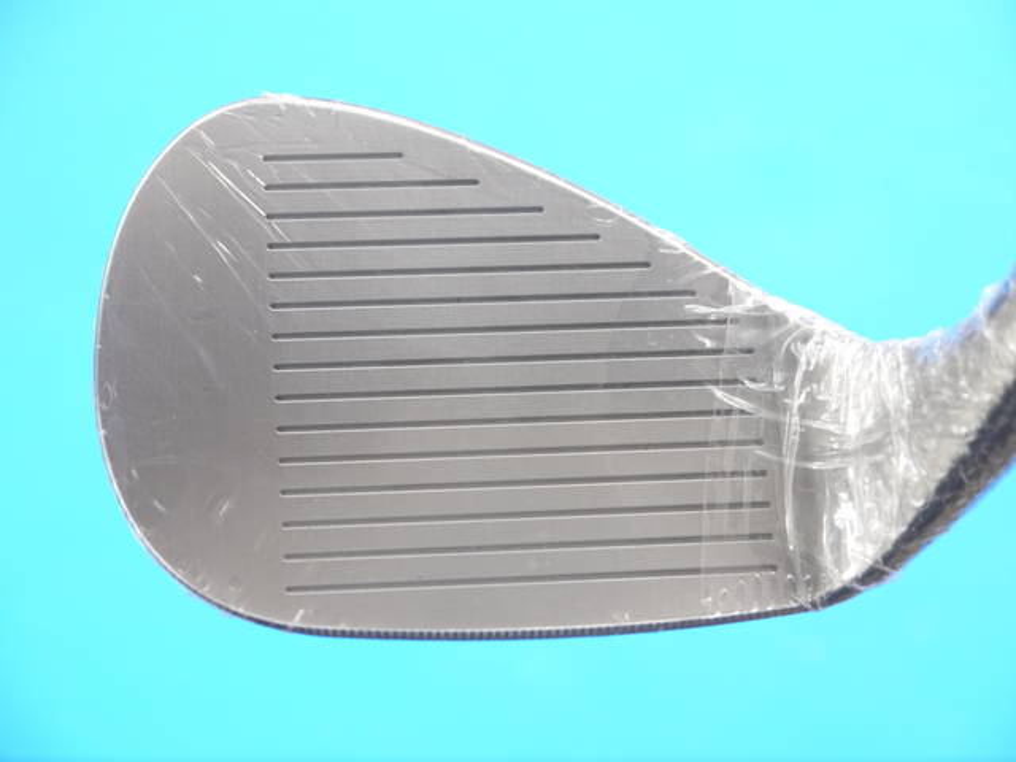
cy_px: 381
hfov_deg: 23.3
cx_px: 508
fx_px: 2465
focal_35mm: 84
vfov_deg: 17.6
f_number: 5.6
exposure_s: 1/40
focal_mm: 42
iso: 800
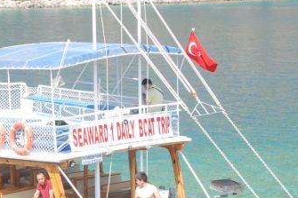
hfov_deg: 15.7
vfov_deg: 10.6
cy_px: 141
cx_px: 36
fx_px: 1067
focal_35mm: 129
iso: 250
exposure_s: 1/200
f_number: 9
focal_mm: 48
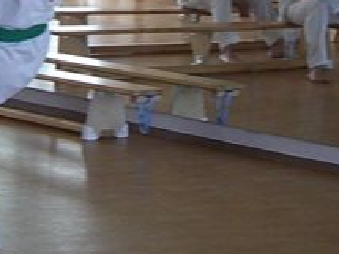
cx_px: 65
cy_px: 9
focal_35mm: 181
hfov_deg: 10.9
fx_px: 1772
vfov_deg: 8.2
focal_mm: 7.9
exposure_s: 1/800
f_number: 2.8
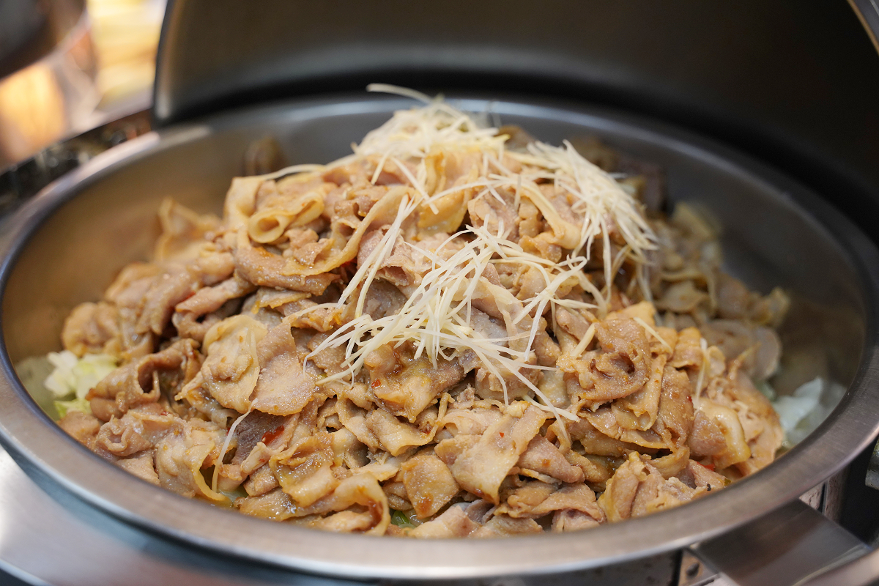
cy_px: 293
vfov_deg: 29.9
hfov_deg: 43.6
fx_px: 1099
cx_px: 440
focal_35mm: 45
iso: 1600
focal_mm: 45
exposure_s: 1/160
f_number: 3.5
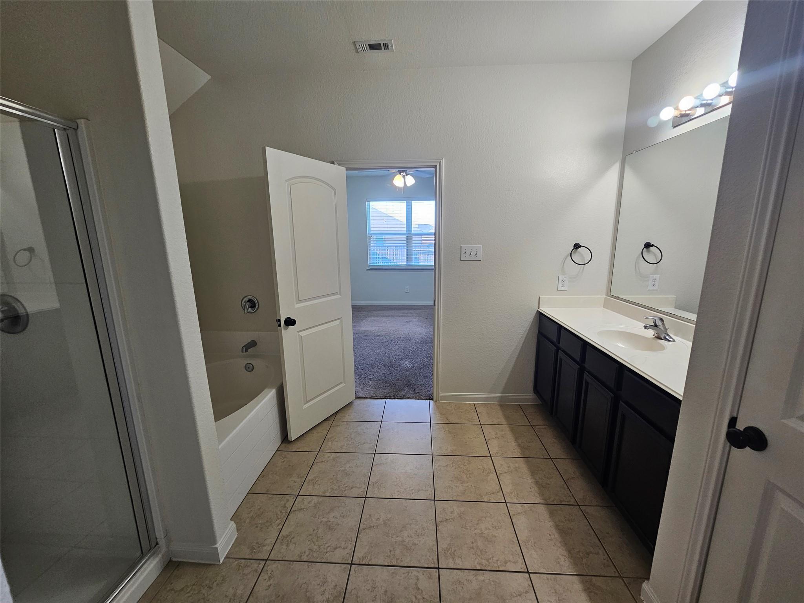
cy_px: 302
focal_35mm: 13
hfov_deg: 106.2
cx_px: 402
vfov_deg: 89.9
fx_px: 302
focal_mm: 2.2
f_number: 2.2
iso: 125
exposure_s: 1/60
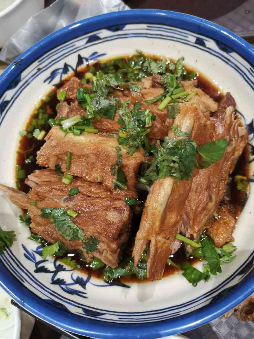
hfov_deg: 53.1
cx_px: 127
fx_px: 254
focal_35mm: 26
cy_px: 170
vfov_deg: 67.3
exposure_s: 1/33.3
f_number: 1.8
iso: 400
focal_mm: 4.75
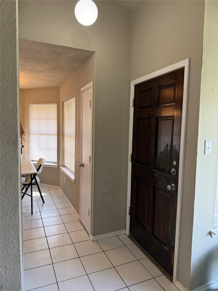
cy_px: 146
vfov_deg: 71.6
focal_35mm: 24
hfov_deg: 56.8
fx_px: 202
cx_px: 109
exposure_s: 1/120
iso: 200
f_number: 1.78
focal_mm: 6.76
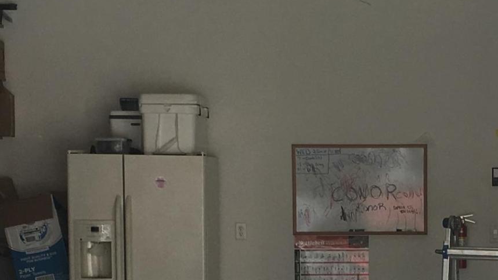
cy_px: 350
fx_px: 1400
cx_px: 408
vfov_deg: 11.2
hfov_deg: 19.9
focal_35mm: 106
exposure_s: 1/292
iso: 25
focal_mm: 4.15
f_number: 2.2
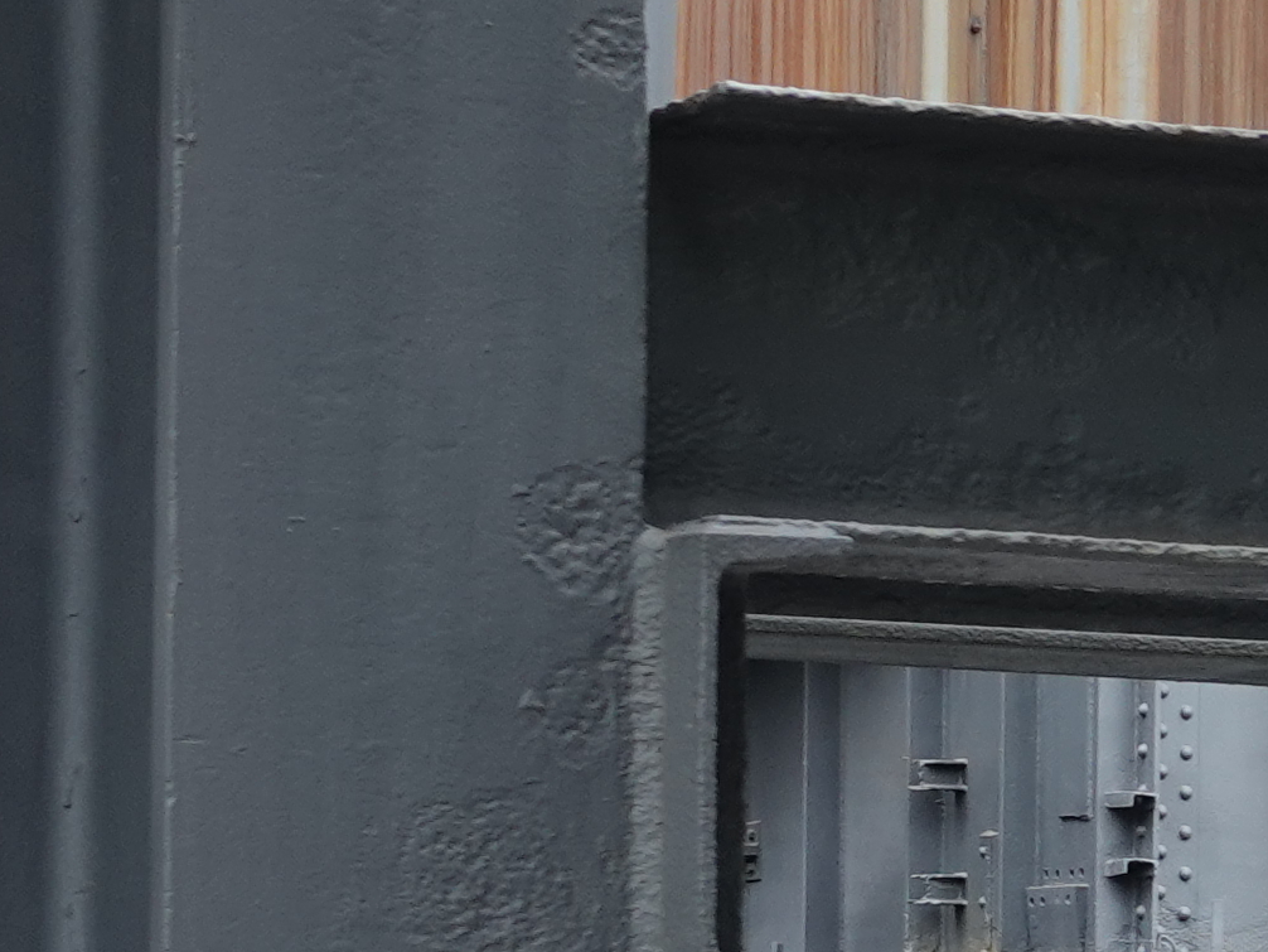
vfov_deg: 6.4
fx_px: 8427
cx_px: 3133
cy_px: 1208
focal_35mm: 230
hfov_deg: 7.9
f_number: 3.5
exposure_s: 1/40
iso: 160
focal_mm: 16.31
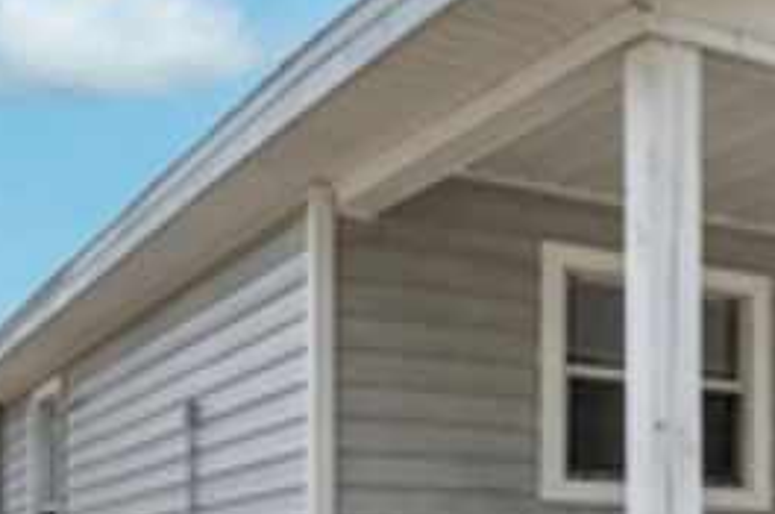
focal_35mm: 68
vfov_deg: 19.1
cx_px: 1060
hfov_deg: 24.9
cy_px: 564
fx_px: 1461
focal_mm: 14
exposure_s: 1/800
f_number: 8
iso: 400
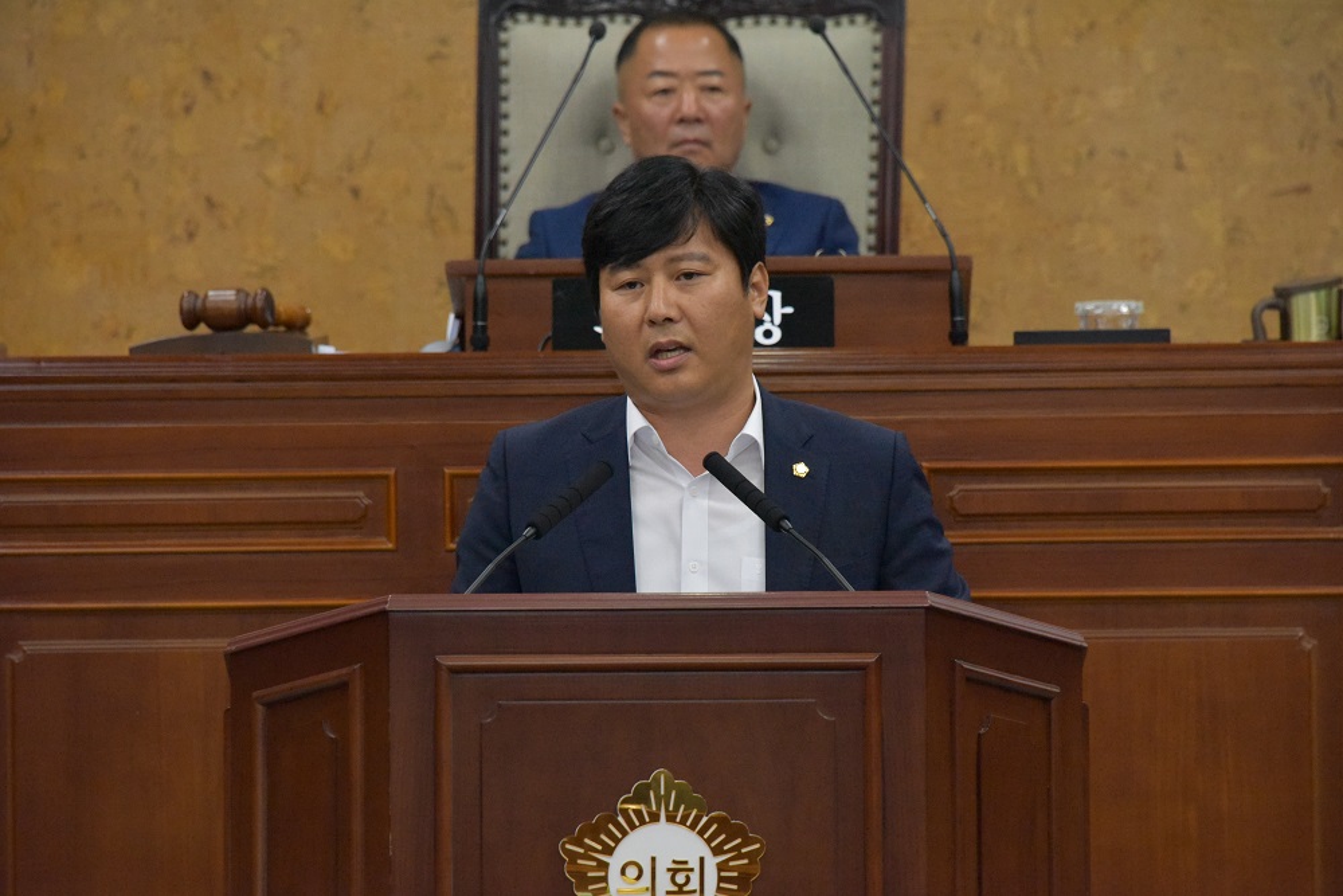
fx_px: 11193
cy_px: 448
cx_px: 672
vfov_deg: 4.6
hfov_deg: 6.9
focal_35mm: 300
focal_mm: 300
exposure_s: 1/320
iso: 9000
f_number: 9
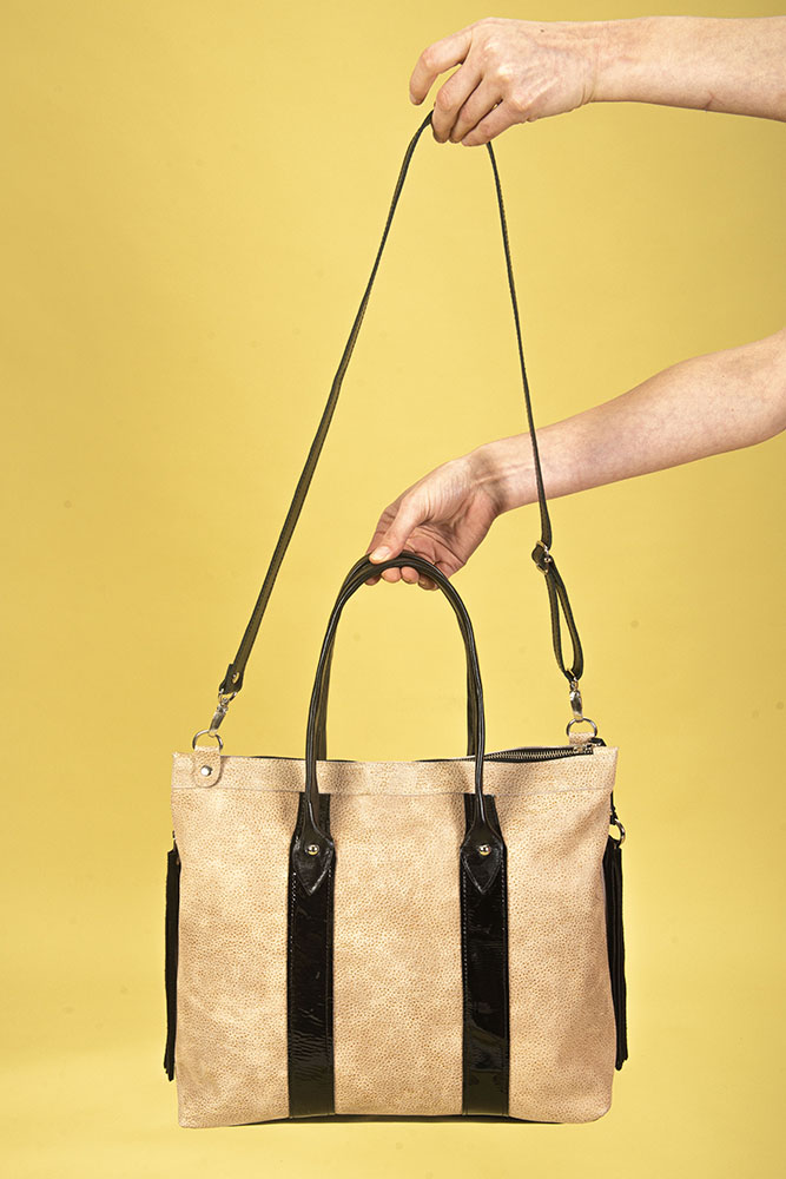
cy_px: 590
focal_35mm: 38
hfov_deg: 35.1
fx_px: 1244
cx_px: 393
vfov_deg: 50.7
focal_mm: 38
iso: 200
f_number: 11
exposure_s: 1/200
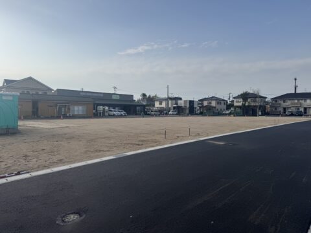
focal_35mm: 24
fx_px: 216
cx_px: 156
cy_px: 116
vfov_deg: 56.8
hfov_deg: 71.6
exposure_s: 1/6410
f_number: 1.78
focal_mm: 6.76
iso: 80
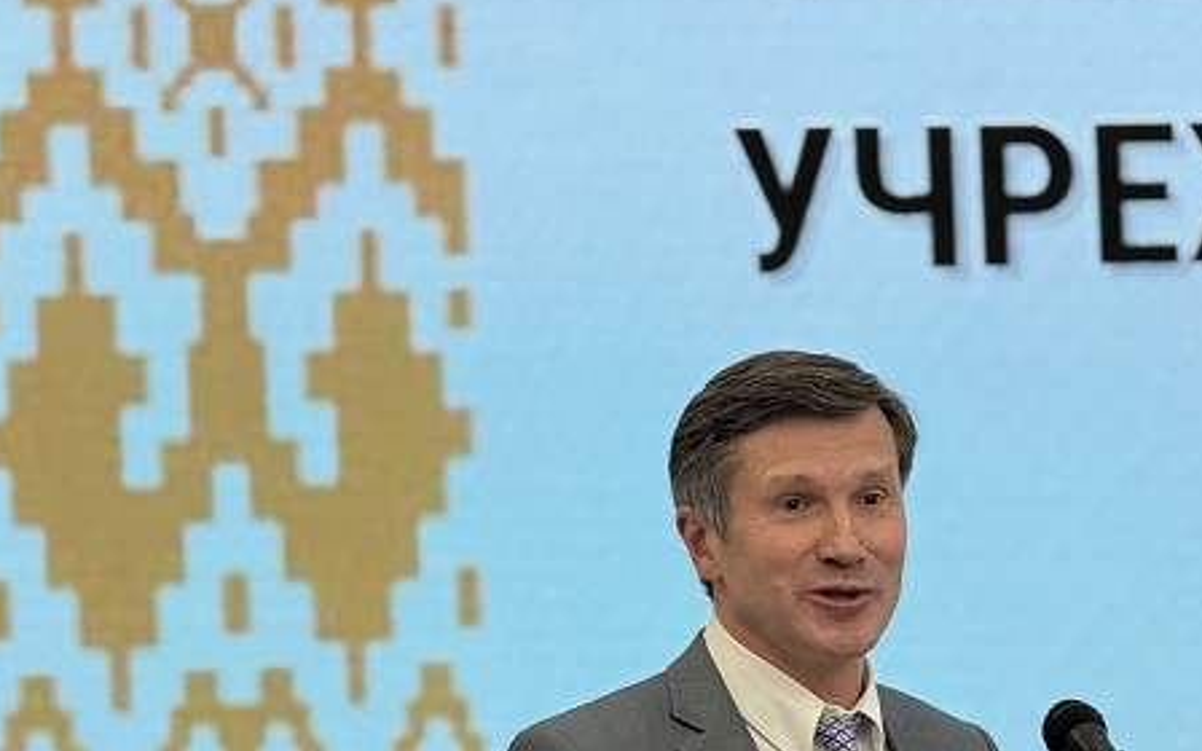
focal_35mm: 227
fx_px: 7436
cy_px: 700
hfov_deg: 9.2
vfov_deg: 5.8
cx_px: 706
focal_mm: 15.66
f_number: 2.8
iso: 80
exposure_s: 1/120
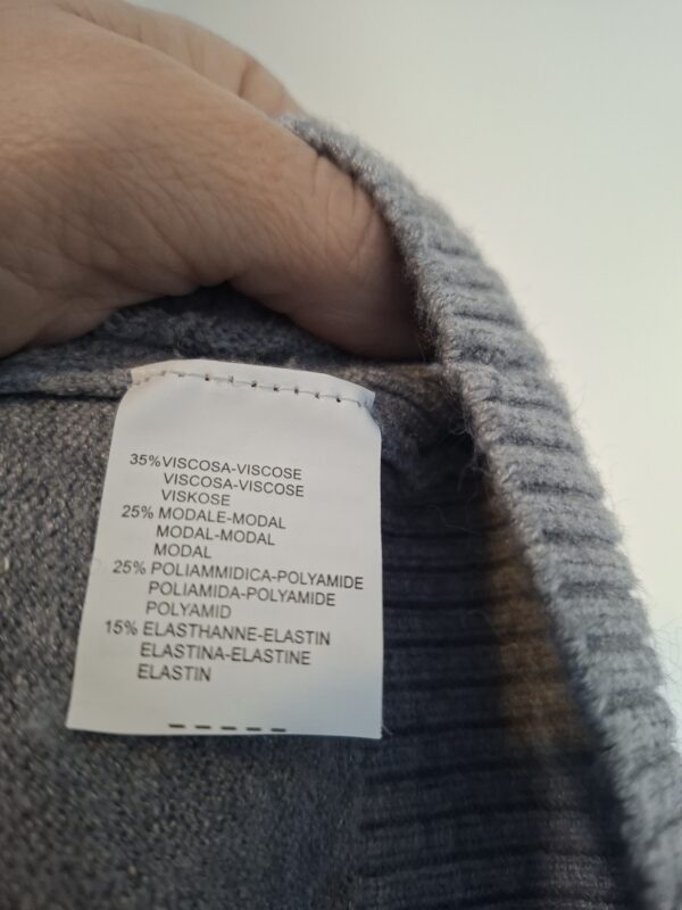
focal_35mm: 23
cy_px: 455
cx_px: 341
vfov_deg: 73.9
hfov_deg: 58.9
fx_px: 604
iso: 400
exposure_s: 1/24
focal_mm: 5.54
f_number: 1.8
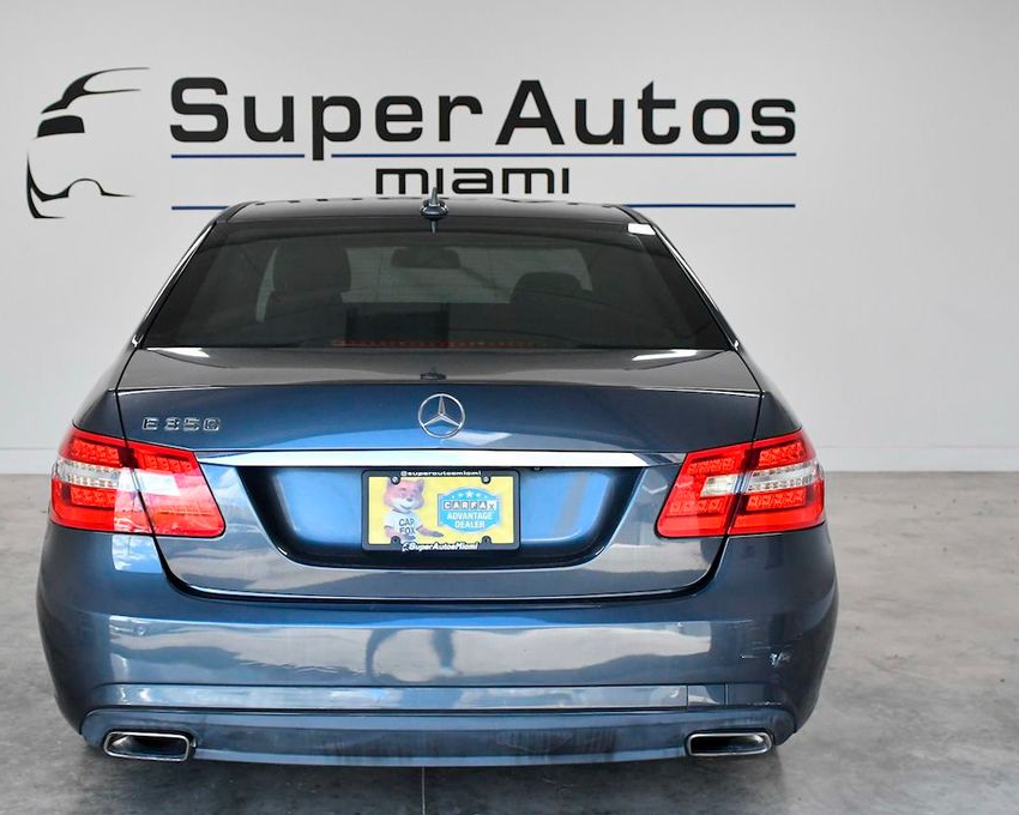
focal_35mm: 52
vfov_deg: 29.1
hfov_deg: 35.9
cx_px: 439
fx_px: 1568
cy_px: 407
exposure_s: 1/2500
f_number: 4.5
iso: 2500
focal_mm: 31
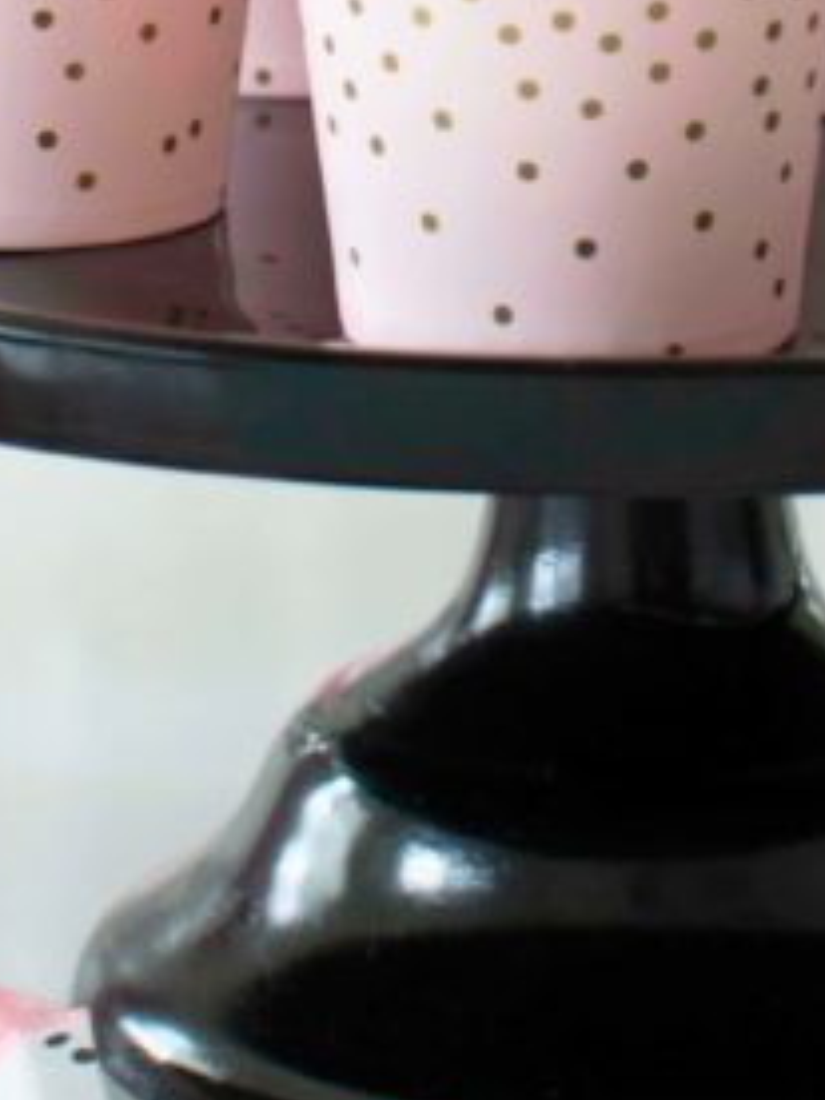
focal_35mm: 211
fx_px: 6705
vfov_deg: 9.2
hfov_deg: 7.0
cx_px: 526
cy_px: -454
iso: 200
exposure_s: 1/60
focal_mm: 35
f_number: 4
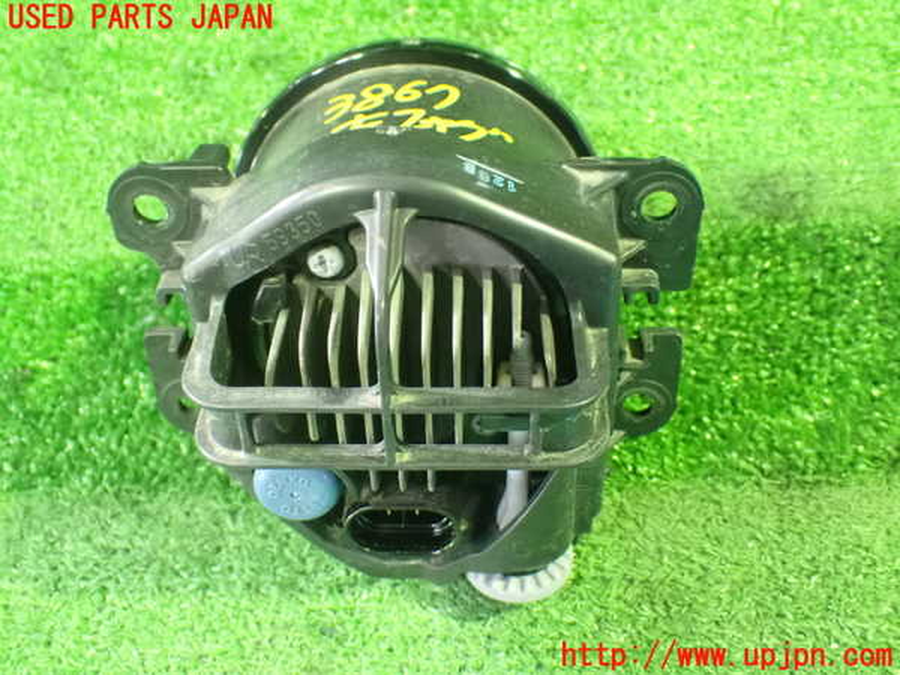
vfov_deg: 37.7
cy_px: 338
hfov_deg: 49.0
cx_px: 450
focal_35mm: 38
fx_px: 988
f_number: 2.7
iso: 1600
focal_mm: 6.83
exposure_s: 1/20
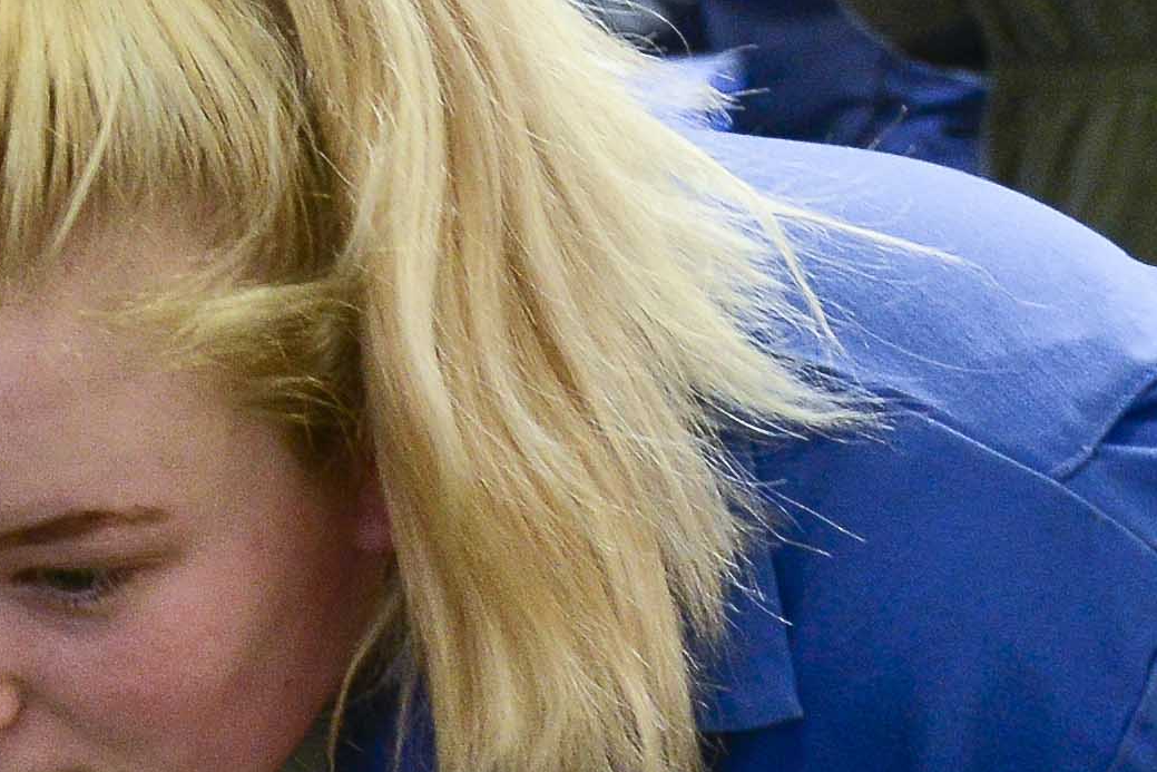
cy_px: 773
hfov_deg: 11.7
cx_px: -391
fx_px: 5464
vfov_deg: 8.0
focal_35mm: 170
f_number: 5
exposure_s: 1/60
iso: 1250
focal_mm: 24
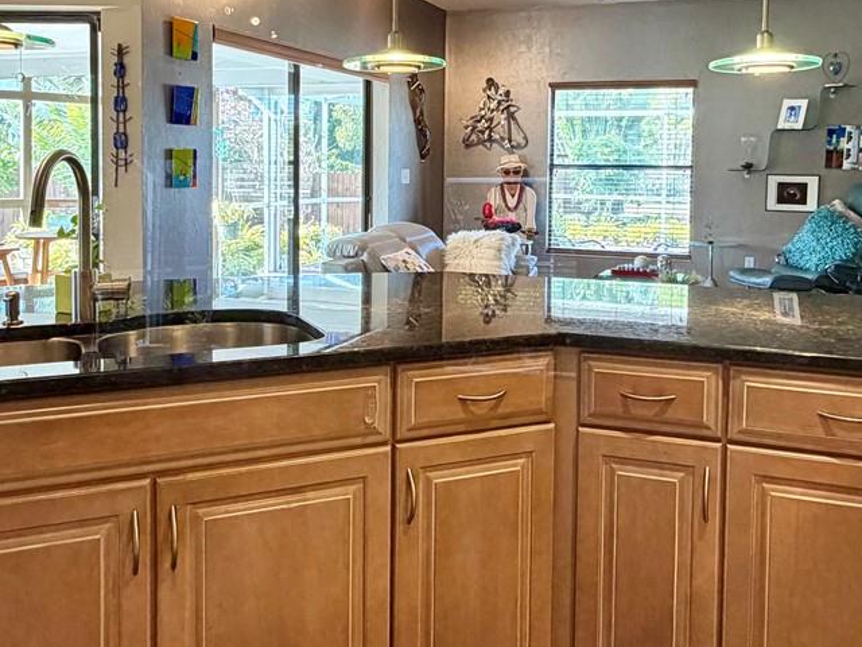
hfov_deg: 52.6
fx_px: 872
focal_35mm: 35
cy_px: 199
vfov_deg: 40.0
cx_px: 453
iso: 160
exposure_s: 1/60
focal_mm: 2.22
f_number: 2.2
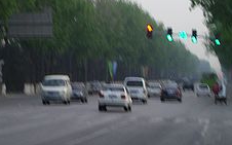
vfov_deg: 6.1
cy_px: 70
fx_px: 1352
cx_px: 86
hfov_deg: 9.8
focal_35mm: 214
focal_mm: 18.6
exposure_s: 1/100
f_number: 5.2
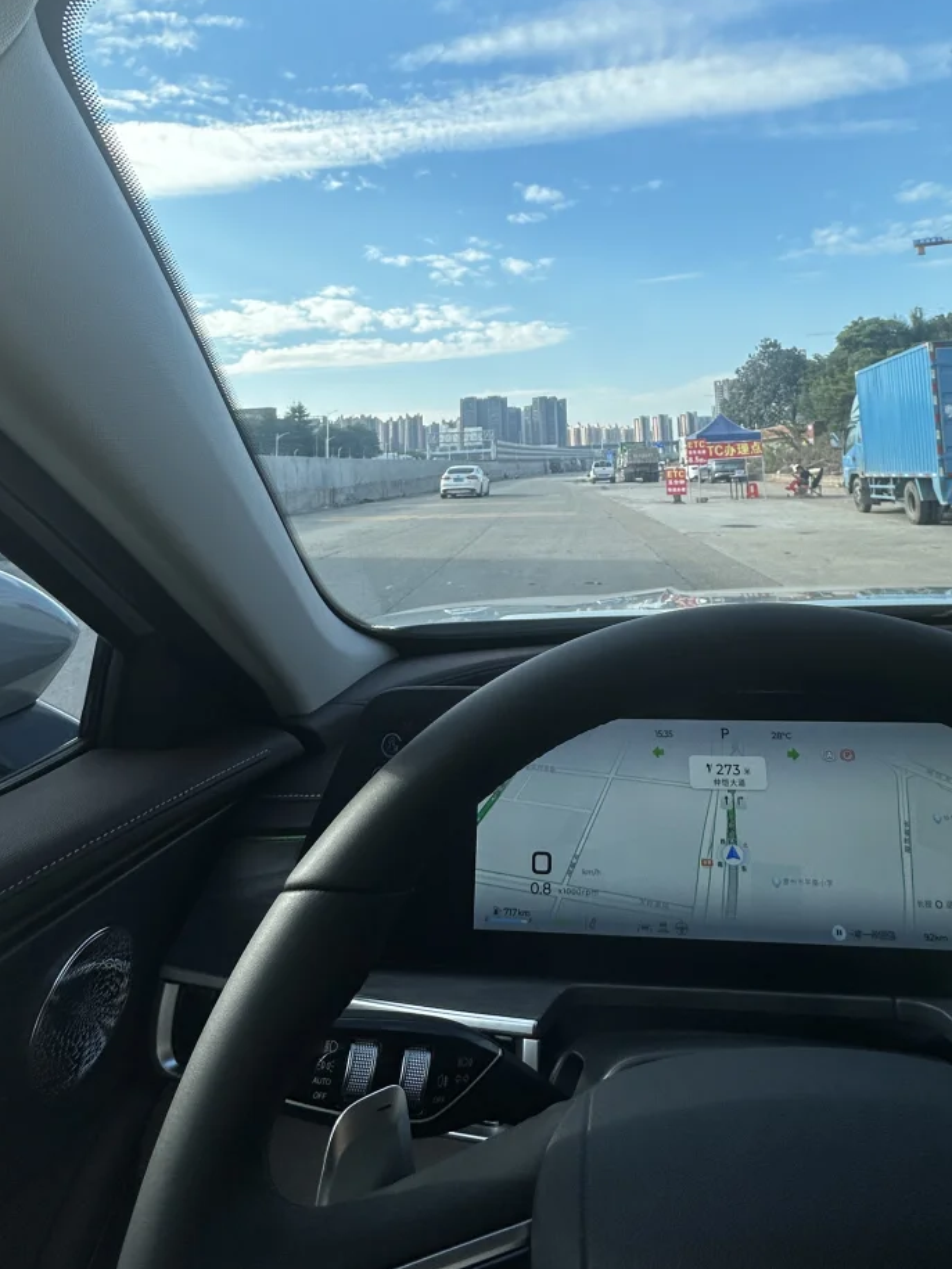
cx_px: 554
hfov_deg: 60.7
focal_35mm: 22
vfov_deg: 72.7
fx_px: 807
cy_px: 370
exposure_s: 1/1366
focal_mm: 2.22
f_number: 2.2
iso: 40
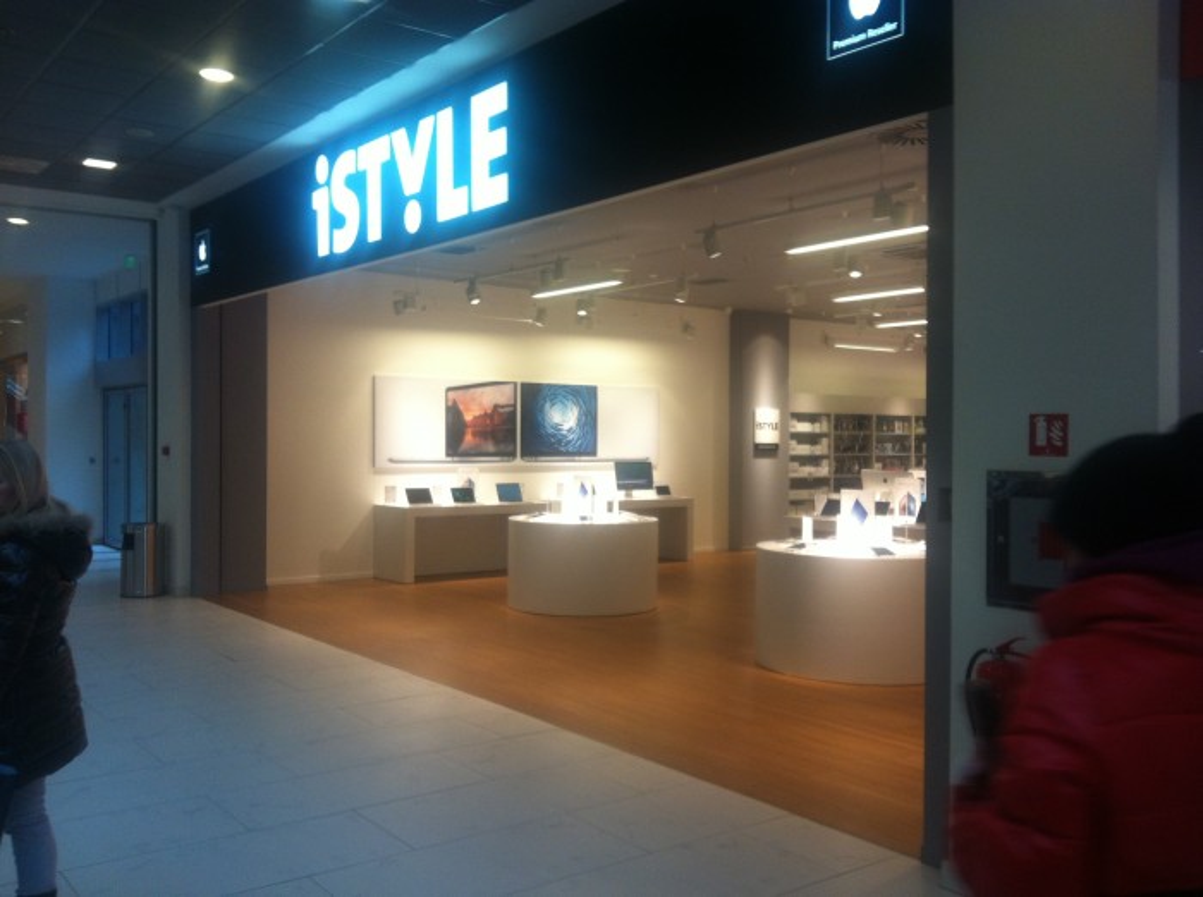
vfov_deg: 40.6
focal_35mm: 35
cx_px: 602
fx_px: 1214
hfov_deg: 52.7
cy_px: 448
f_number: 2.8
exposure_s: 1/50
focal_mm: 3.85
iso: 80
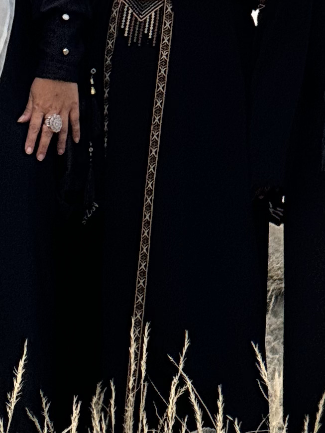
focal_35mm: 556
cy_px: -538
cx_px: -183
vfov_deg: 3.5
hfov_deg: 2.7
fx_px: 6957
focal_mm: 15.66
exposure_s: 1/225
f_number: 2.8
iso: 50
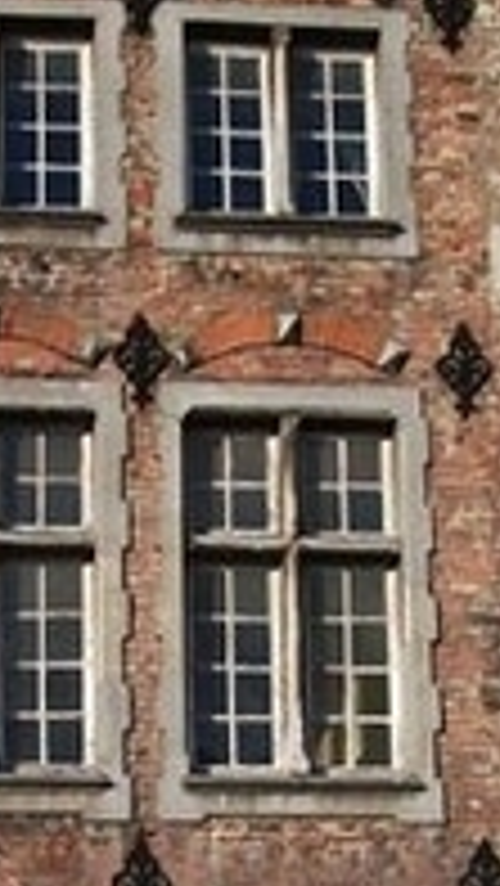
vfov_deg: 20.0
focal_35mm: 106
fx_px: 2495
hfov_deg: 11.4
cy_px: 643
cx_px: 108
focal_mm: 5.7
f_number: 8.8
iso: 80
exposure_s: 1/160
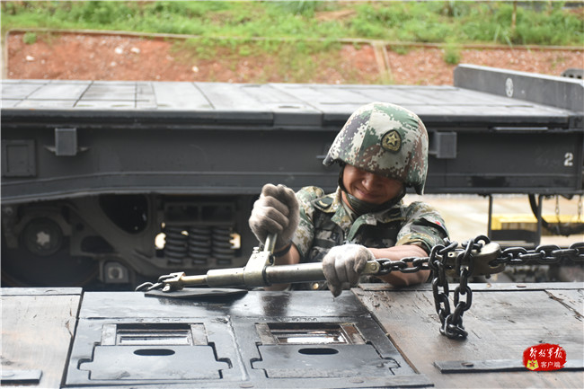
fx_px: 1168
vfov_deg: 18.9
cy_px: 194
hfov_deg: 28.1
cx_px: 292
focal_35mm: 72
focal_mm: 48
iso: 400
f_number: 5.6
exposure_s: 1/125
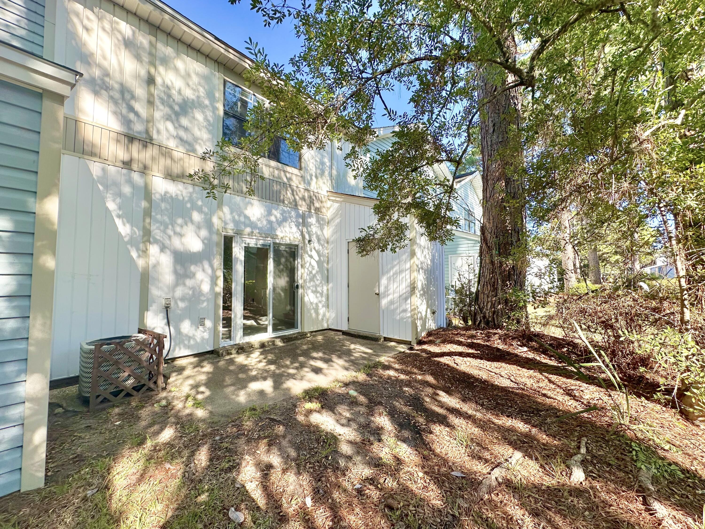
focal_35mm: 14
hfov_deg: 102.1
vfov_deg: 85.7
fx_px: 285
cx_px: 352
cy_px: 264
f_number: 2.2
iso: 40
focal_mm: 2.22
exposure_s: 1/416
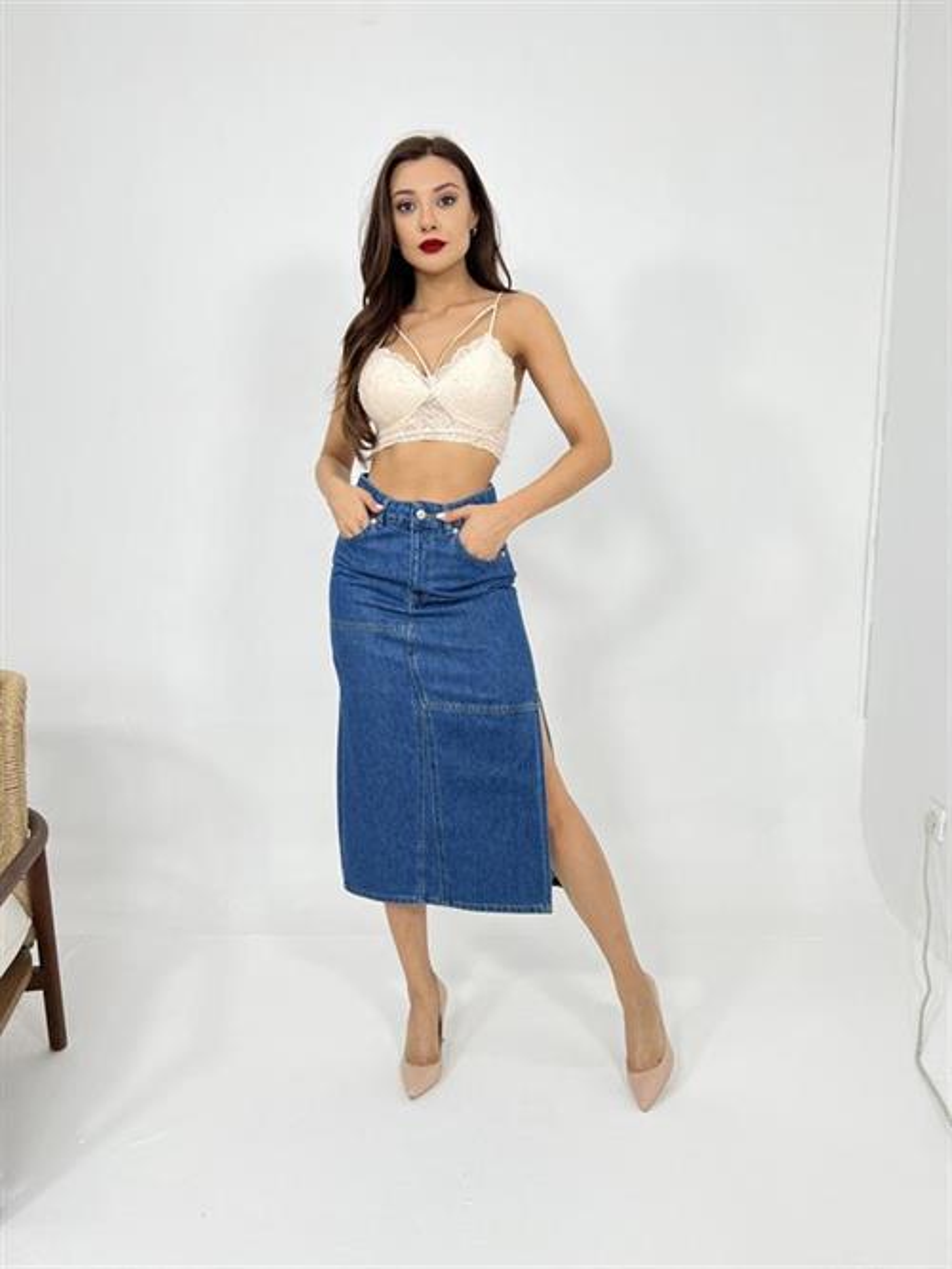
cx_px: 476
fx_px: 953
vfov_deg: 67.3
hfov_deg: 53.1
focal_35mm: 26
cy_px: 634
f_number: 1.5
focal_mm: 5.7
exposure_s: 1/100
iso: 40
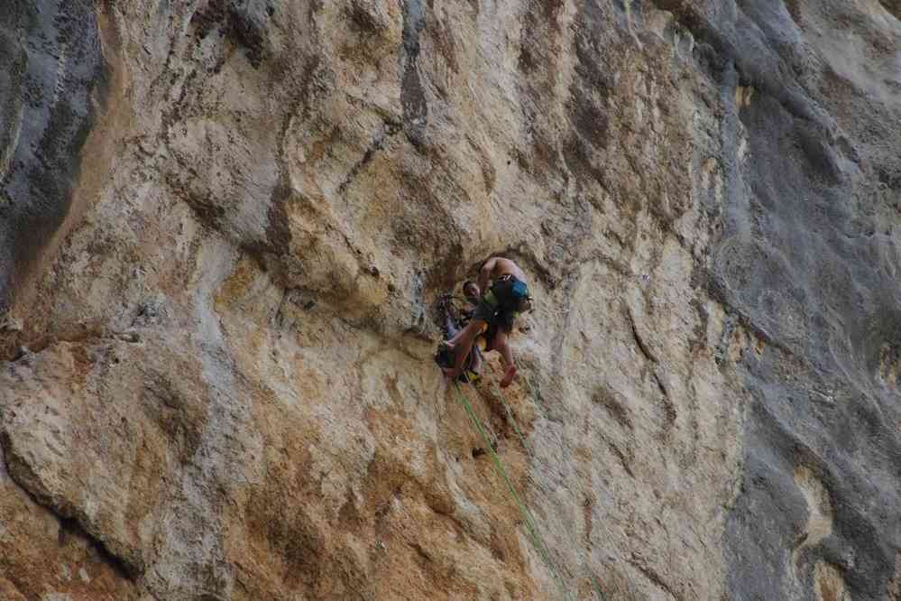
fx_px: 11262
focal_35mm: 450
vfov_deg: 3.1
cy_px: 300
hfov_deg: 4.6
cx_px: 450
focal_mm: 300
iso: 3200
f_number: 9
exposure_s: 1/320
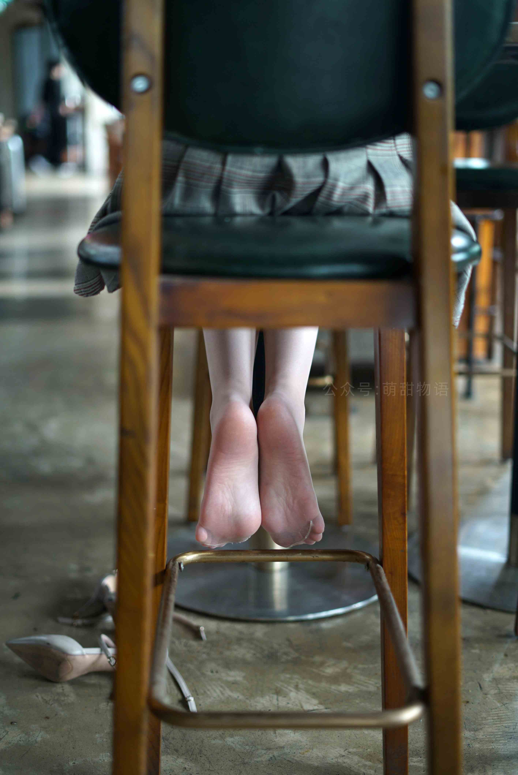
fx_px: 1078
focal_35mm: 50
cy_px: 388
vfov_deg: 39.6
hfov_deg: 27.0
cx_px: 259
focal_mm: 50
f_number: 1.8
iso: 160
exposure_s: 1/50
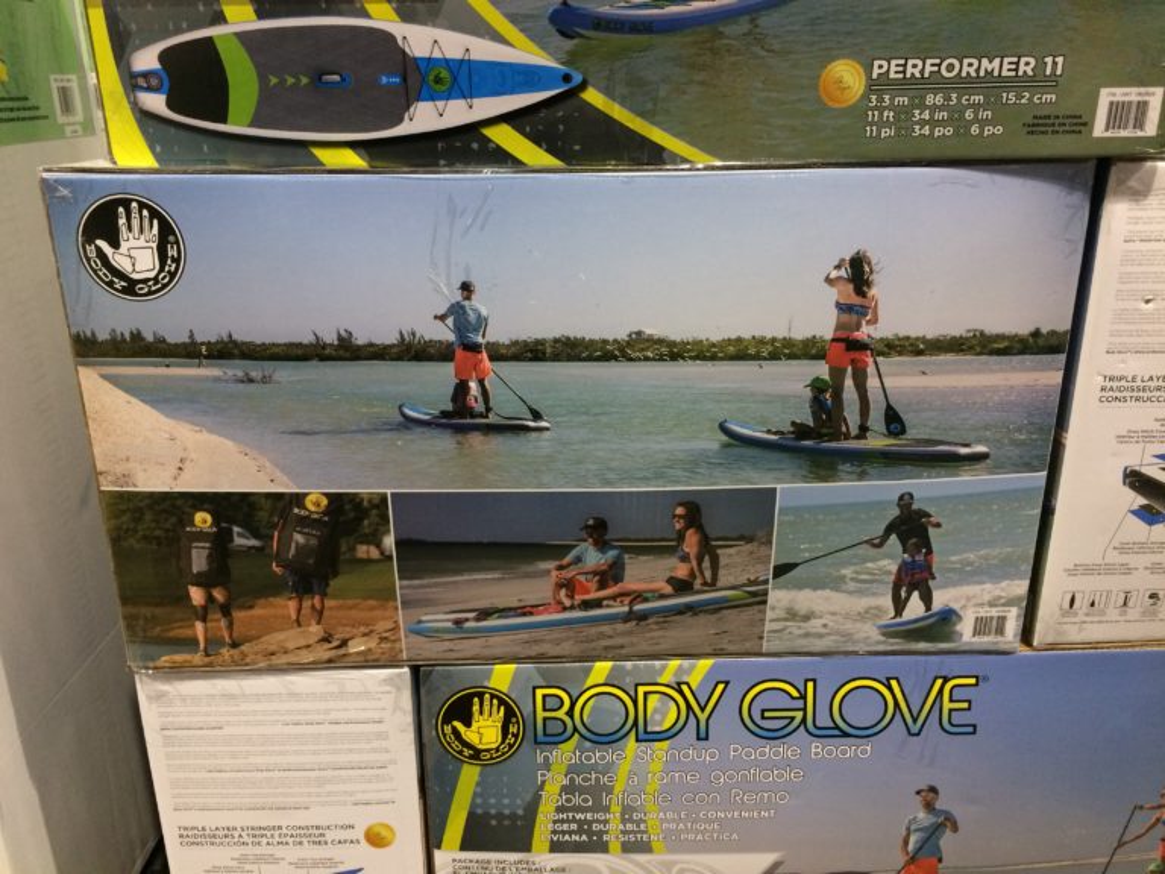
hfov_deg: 61.7
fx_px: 976
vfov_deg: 48.2
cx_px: 582
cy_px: 437
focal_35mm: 29
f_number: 2.2
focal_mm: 4.15
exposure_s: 1/30
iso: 200
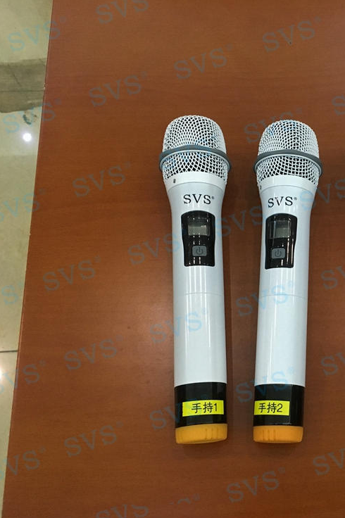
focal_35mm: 41
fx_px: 590
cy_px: 262
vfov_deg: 47.4
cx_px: 339
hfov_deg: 30.5
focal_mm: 4.15
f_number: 2.2
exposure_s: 1/33
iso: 250
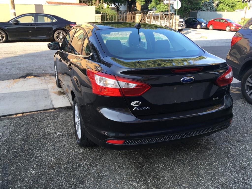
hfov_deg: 61.7
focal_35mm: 29
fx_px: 211
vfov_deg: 48.2
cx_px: 126
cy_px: 94
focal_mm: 4.15
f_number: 2.2
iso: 25
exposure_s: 1/148
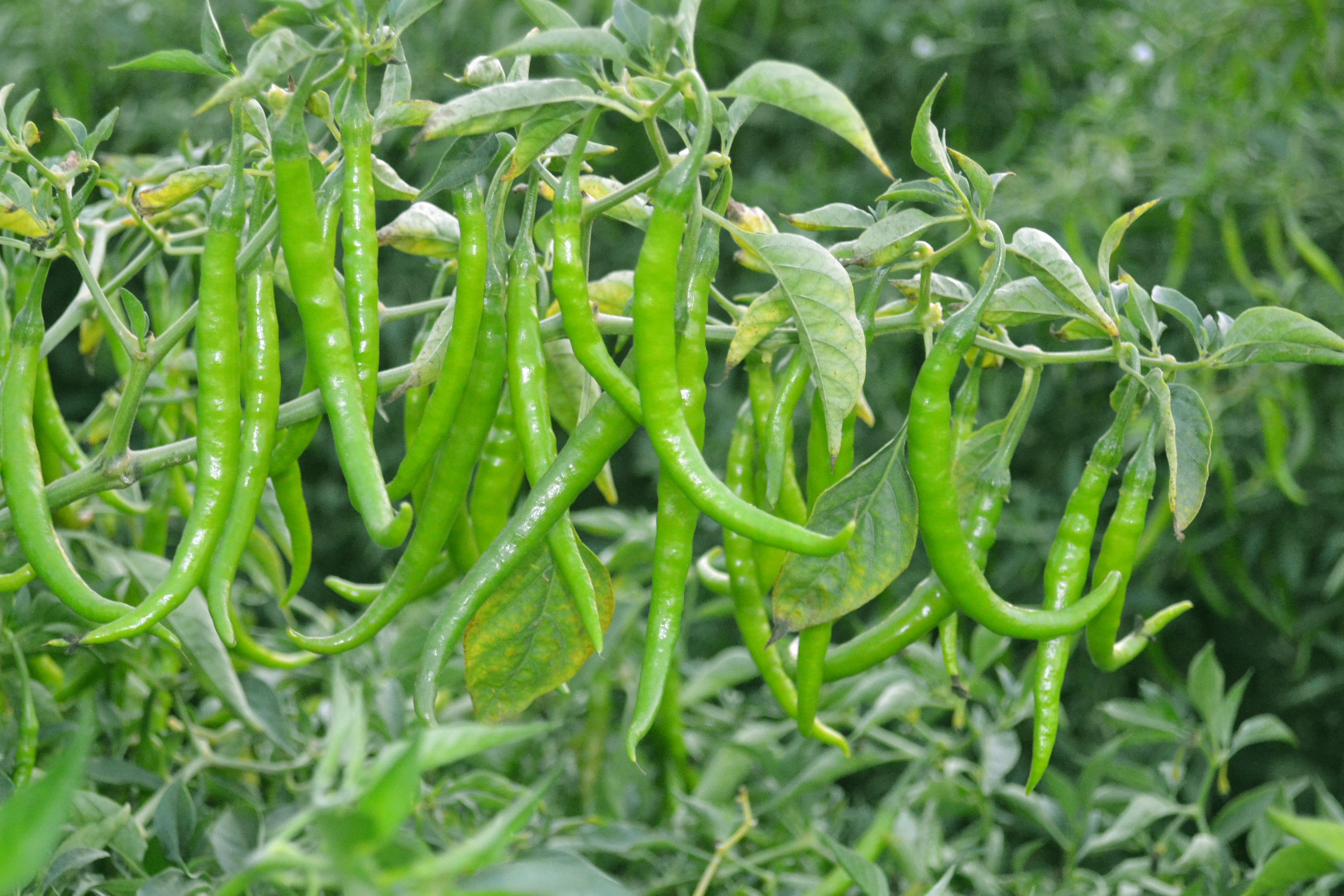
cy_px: 474
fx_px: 2464
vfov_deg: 20.6
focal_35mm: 66
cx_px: 502
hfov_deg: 30.4
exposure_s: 1/60
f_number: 5
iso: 1800
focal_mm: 34
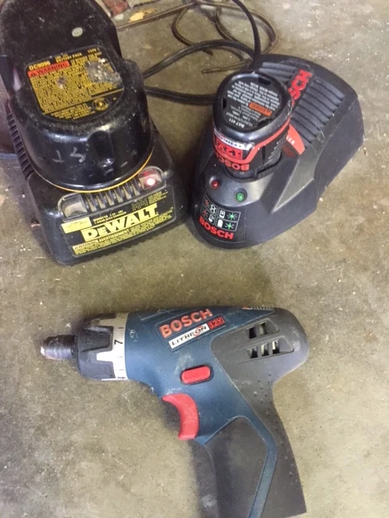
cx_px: 194
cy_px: 259
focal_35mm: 29
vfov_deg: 61.7
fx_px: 435
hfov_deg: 48.2
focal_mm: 4.15
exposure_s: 1/4
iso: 100
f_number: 2.2
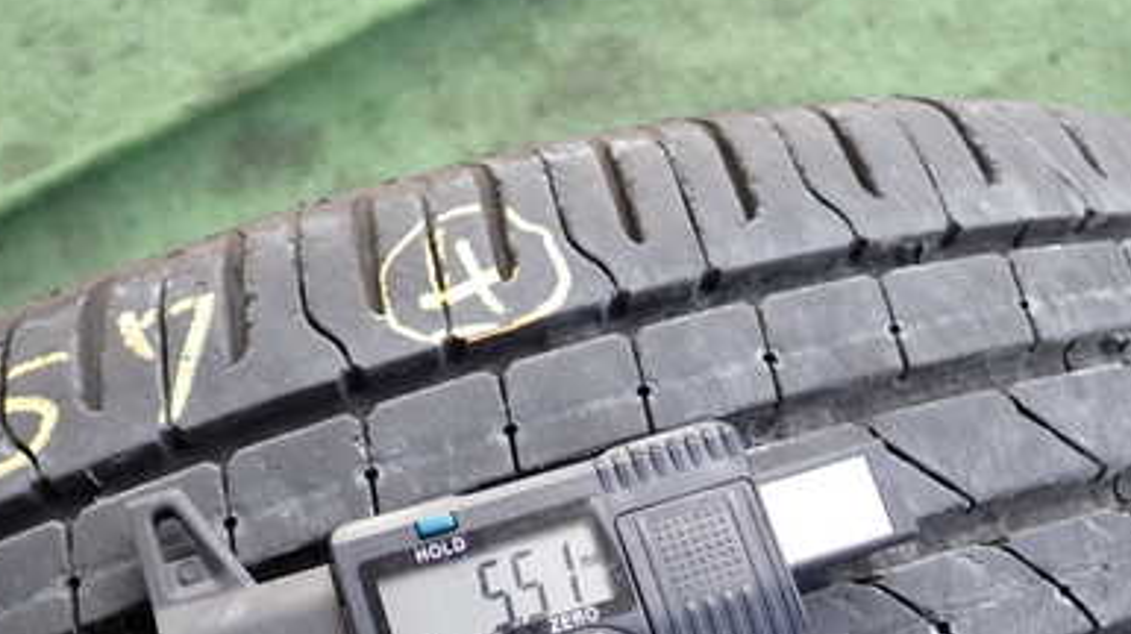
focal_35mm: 51
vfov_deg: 22.9
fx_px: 1529
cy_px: 566
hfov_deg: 40.6
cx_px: 508
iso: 125
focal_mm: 5.4
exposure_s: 1/125
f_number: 2.3
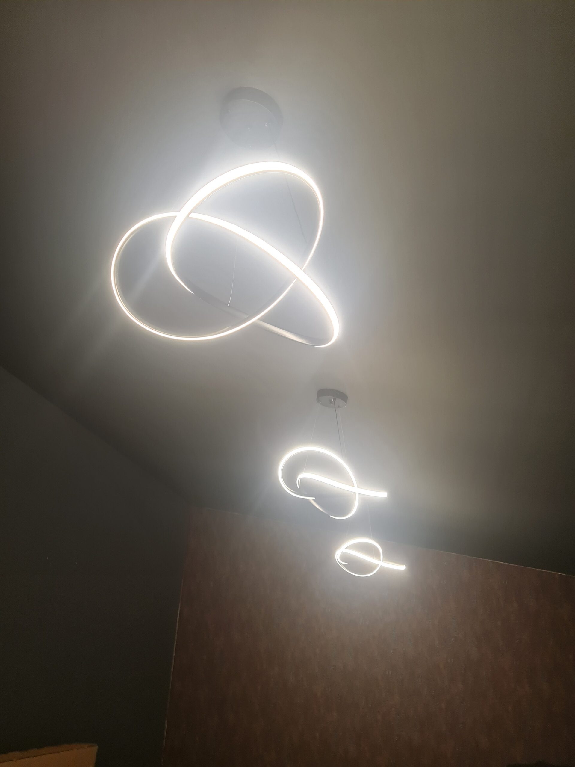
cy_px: 384
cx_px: 288
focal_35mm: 26
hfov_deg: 53.1
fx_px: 576
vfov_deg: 67.3
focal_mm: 5.4
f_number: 1.8
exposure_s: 1/100
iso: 200
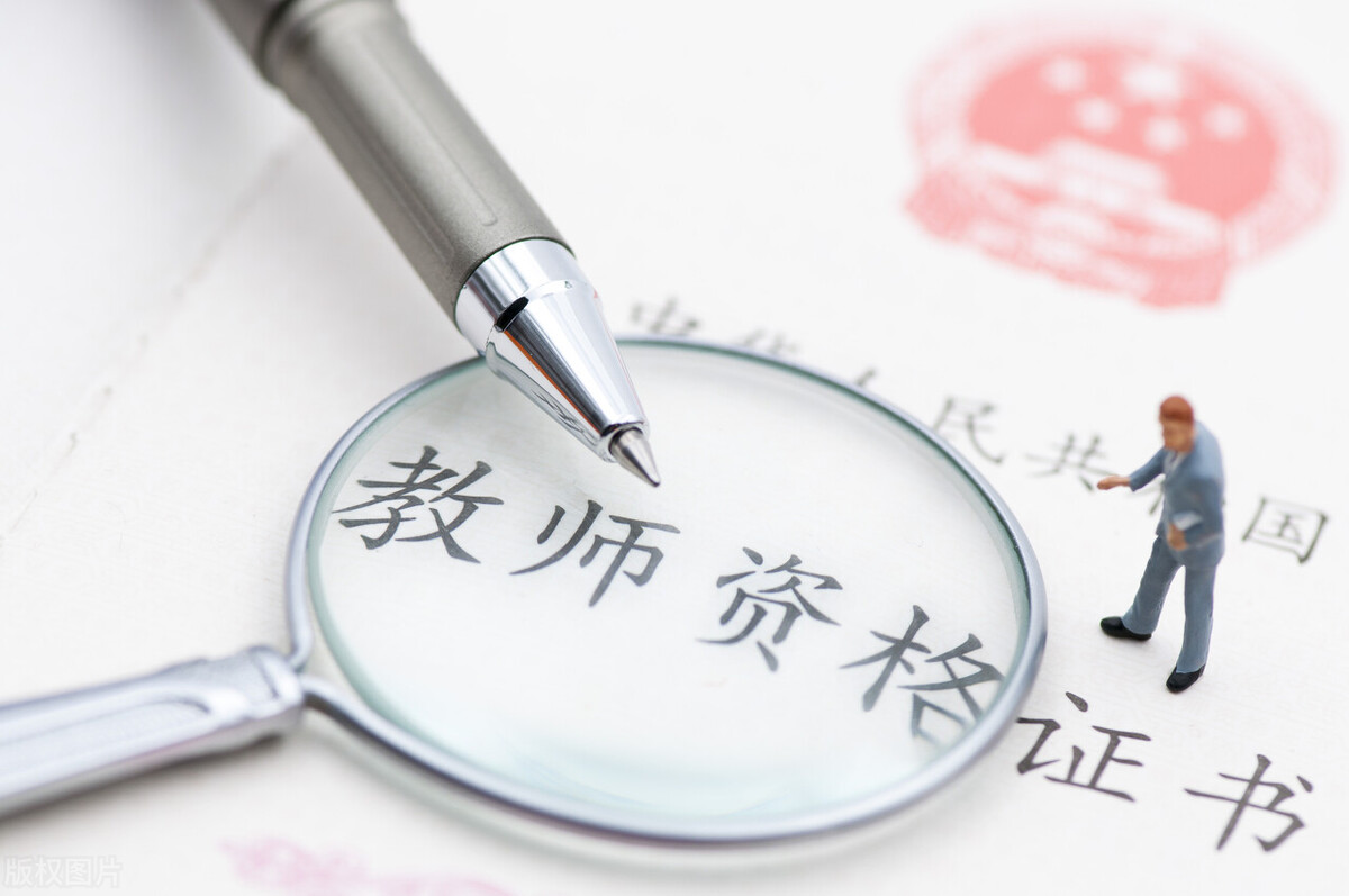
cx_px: 674
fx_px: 5895
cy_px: 448
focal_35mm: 158
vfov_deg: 8.7
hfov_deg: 13.1
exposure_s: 1/200
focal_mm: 105
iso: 200
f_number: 6.3
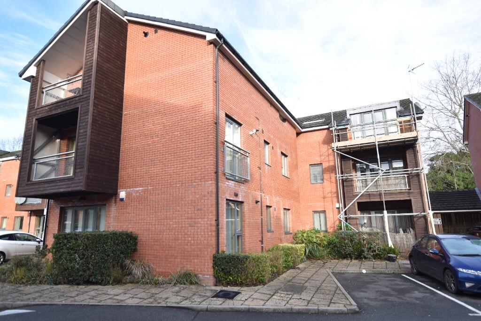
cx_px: 240
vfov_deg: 59.5
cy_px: 160
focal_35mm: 21
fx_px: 281
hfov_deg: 81.2
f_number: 3.5
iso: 100
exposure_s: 1/160
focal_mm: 14
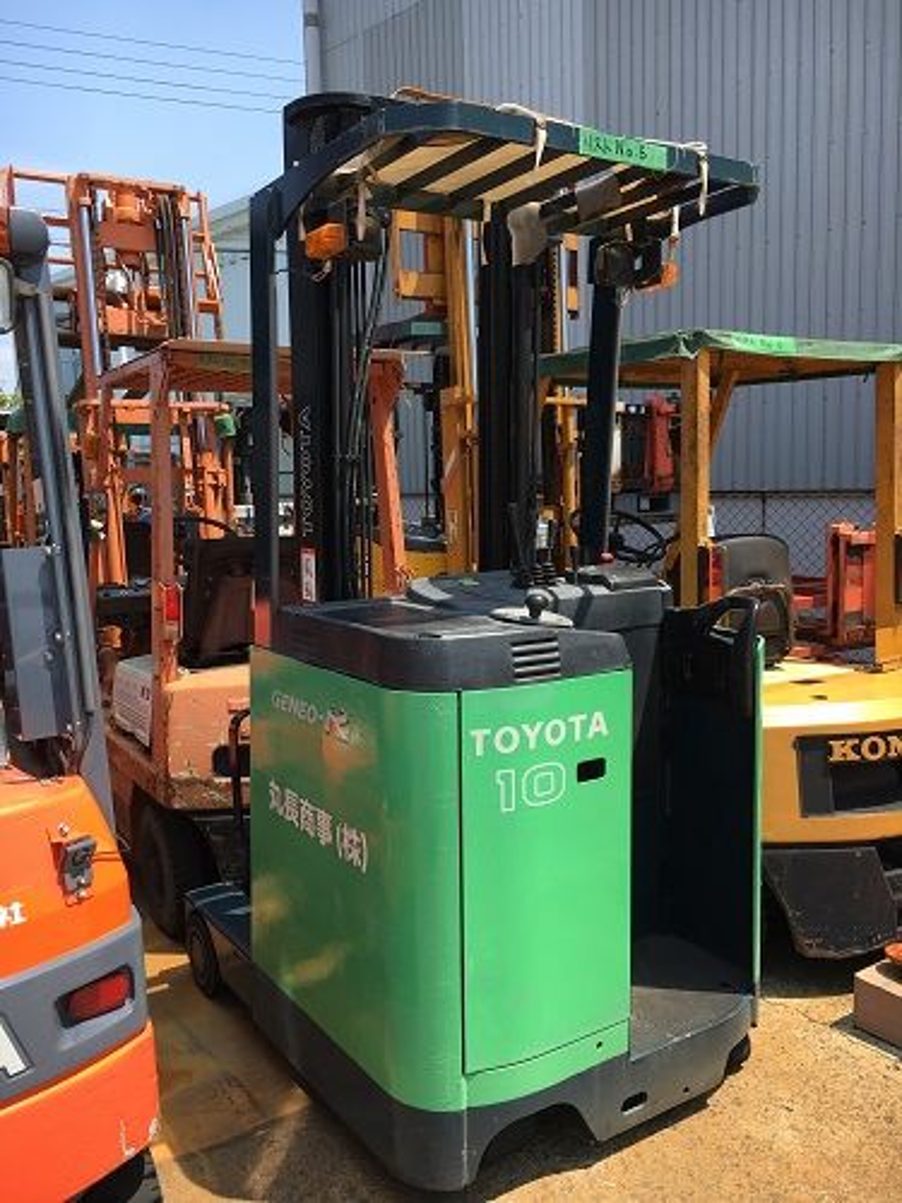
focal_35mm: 29
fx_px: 1008
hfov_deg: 48.2
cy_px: 602
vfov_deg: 61.7
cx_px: 451
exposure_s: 1/668
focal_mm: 4.15
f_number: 2.2
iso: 25
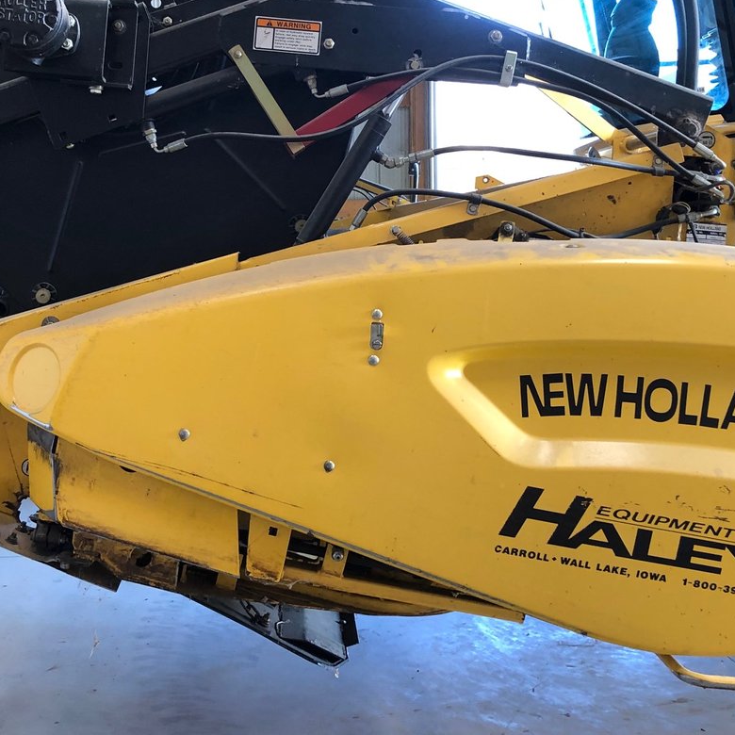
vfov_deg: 34.9
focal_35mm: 48
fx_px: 1153
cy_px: 229
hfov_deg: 35.3
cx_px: 306
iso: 40
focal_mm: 3.99
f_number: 1.8
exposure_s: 1/20
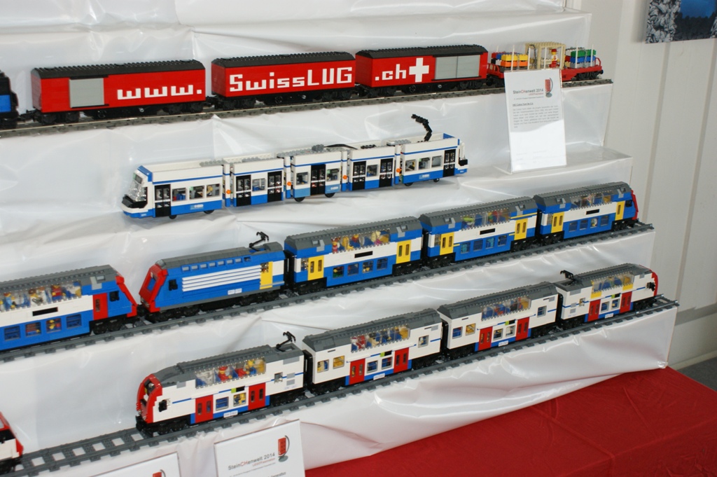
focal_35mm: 45
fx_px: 896
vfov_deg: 29.8
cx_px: 358
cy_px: 238
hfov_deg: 43.6
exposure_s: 1/60
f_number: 5
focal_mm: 30
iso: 400
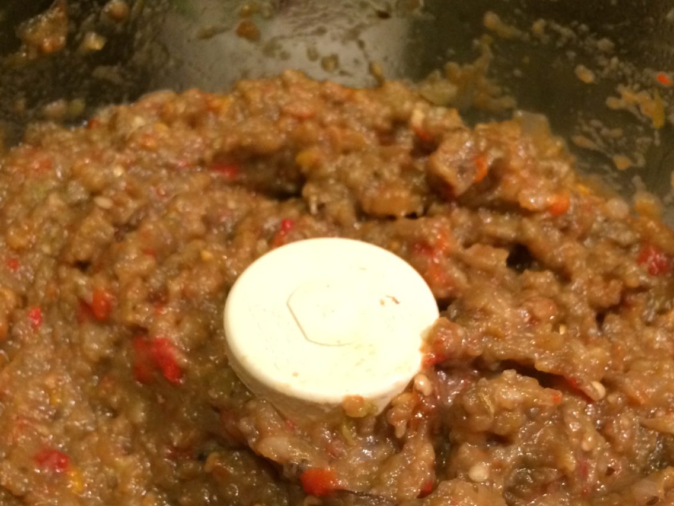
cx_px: 324
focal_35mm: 51
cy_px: 358
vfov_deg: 28.3
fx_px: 993
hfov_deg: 37.5
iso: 250
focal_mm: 4.15
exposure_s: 1/30
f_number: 2.2
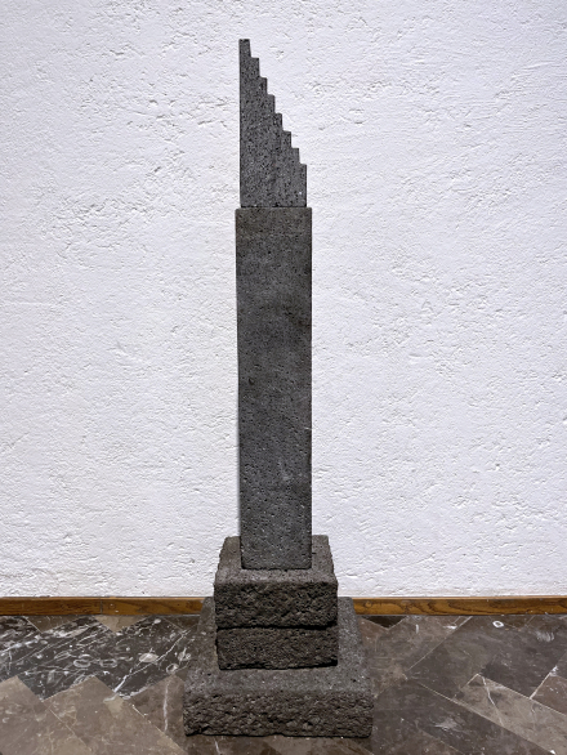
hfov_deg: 53.1
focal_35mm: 26
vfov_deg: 67.3
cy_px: 378
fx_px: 567
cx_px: 284
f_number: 1.6
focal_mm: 5.1
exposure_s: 1/60
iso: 125
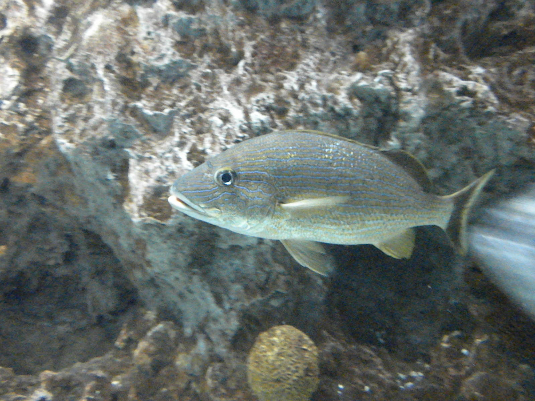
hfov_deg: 50.1
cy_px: 200
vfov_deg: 38.7
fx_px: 572
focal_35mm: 37
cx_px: 268
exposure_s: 1/30.6
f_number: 3.5
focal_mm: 6.6
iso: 3200
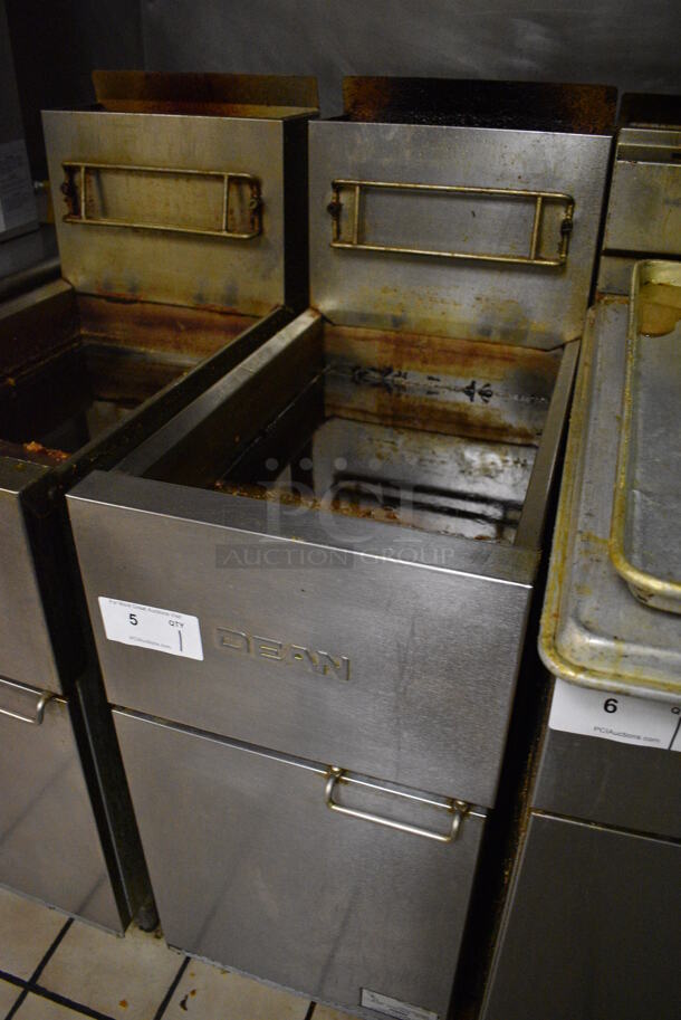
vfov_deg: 67.3
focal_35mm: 27
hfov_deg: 48.0
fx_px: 765
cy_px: 510
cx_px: 340
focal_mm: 18
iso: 5000
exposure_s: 1/125
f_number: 3.5
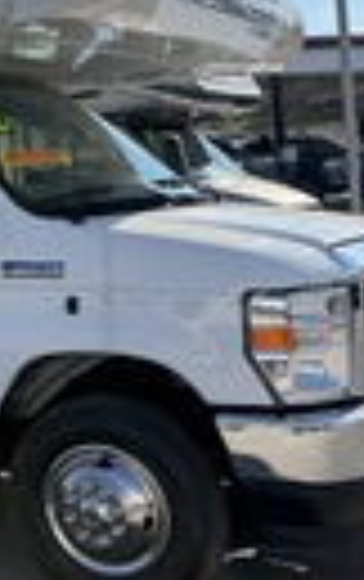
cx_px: -220
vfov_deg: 29.6
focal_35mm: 69
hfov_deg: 16.8
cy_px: 223
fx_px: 1092
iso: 100
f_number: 1.78
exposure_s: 1/4405
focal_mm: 6.76
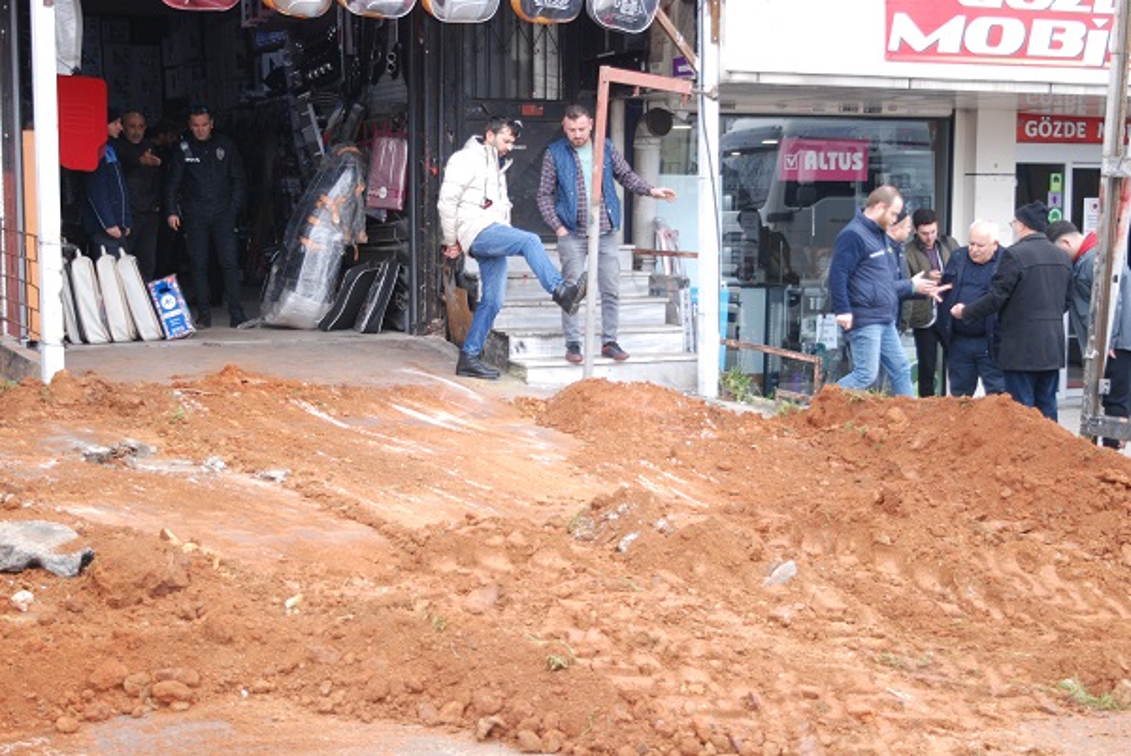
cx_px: 566
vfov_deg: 25.1
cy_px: 378
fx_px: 1698
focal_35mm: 54
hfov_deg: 36.8
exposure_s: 1/100
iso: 400
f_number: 5.6
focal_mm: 36
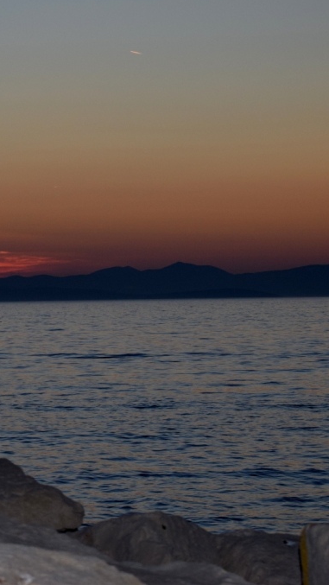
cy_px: 291
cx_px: 12
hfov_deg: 9.2
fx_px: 2028
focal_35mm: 131
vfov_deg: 16.4
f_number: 7.1
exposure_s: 1/125
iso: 800
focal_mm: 55
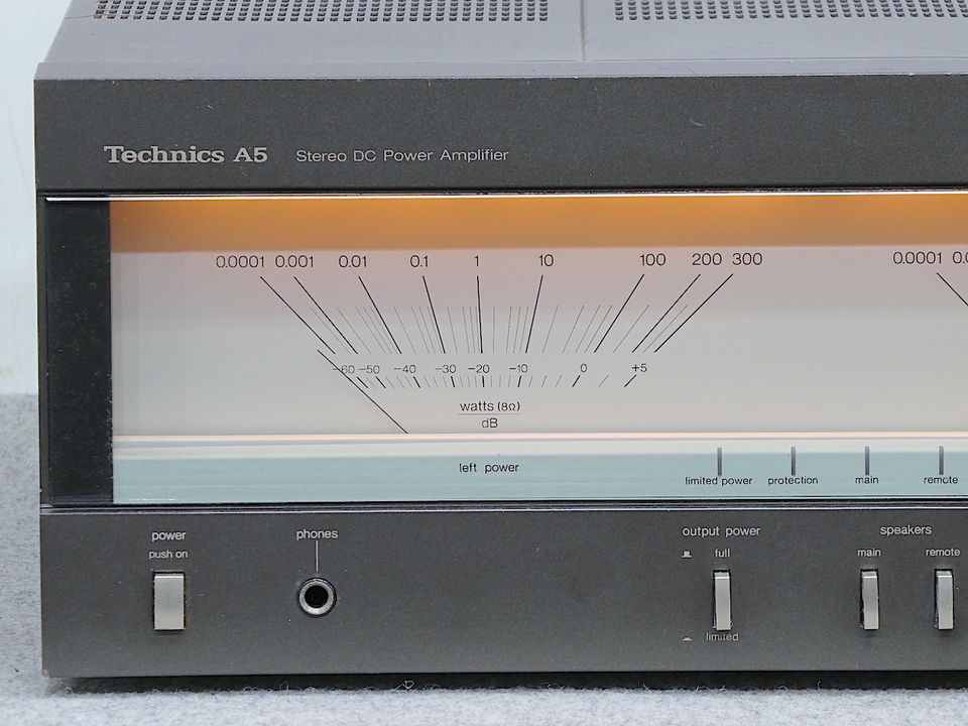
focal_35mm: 300
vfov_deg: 5.0
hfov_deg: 6.6
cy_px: 363
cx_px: 484
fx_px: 8389
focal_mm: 53.8
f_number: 5.8
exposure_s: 1/6
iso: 200
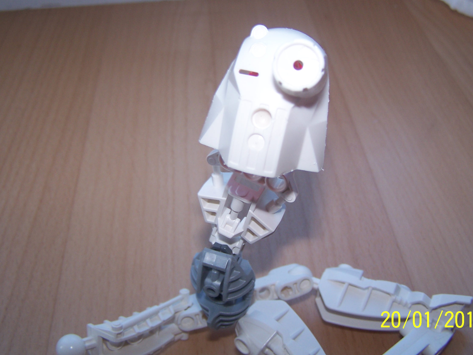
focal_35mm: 44
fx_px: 601
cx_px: 242
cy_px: 169
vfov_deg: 32.9
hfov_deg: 42.9
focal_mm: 6.3
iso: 80
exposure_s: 1/60
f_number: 2.8
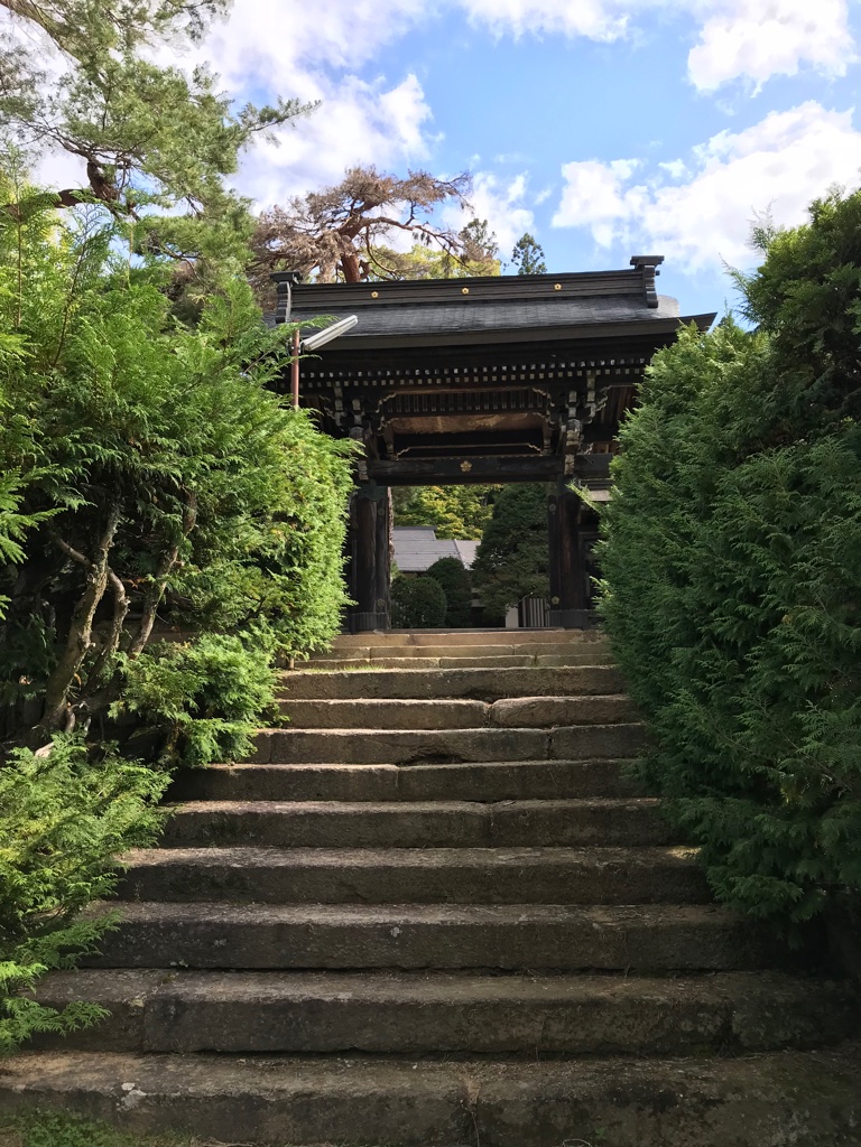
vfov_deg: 63.4
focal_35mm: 28
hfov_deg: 49.7
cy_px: 574
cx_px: 430
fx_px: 929
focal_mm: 3.99
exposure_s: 1/720
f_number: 1.8
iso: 20
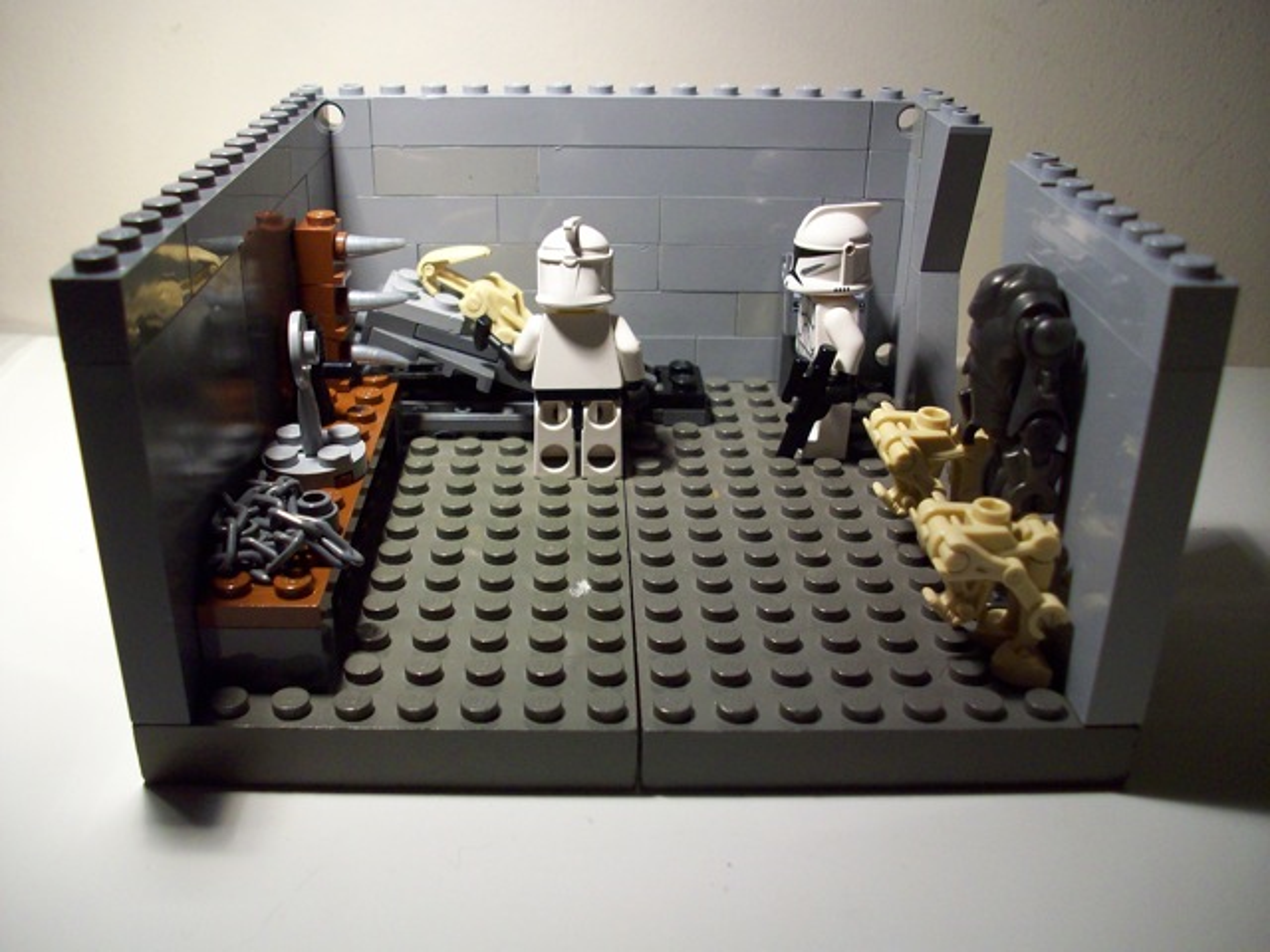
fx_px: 1247
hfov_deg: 54.0
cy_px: 476
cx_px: 635
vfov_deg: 41.8
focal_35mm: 34
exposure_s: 1/49.9
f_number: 2.8
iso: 160
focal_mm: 5.7
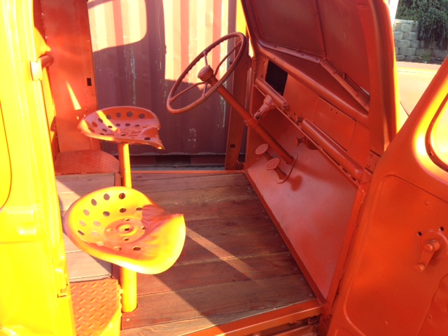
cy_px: 168
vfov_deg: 42.9
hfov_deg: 55.4
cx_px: 224
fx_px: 427
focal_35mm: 33
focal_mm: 4.12
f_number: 2.4
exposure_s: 1/120
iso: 50
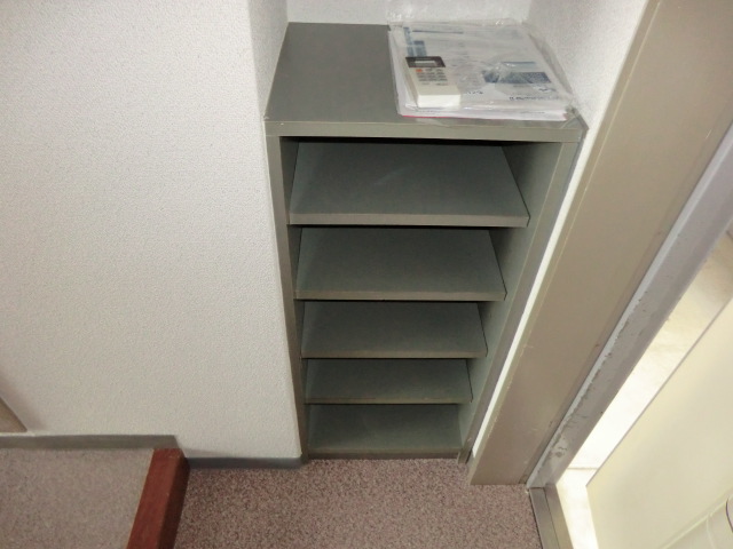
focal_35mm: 24
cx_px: 366
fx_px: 508
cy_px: 274
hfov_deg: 71.6
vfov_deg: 56.8
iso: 400
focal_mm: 4.3
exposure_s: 1/15
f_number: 3.2
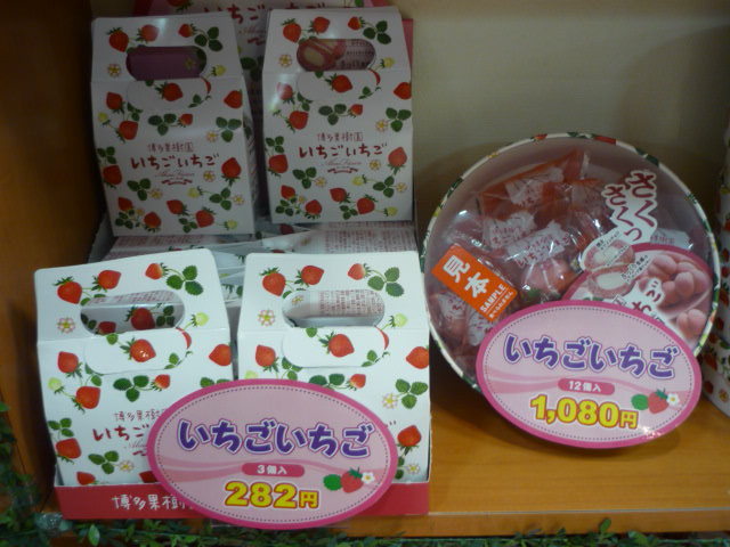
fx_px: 696
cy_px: 274
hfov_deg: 55.4
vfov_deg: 42.9
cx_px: 365
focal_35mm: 33
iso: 100
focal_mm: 5.5
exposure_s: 1/30
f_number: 2.8
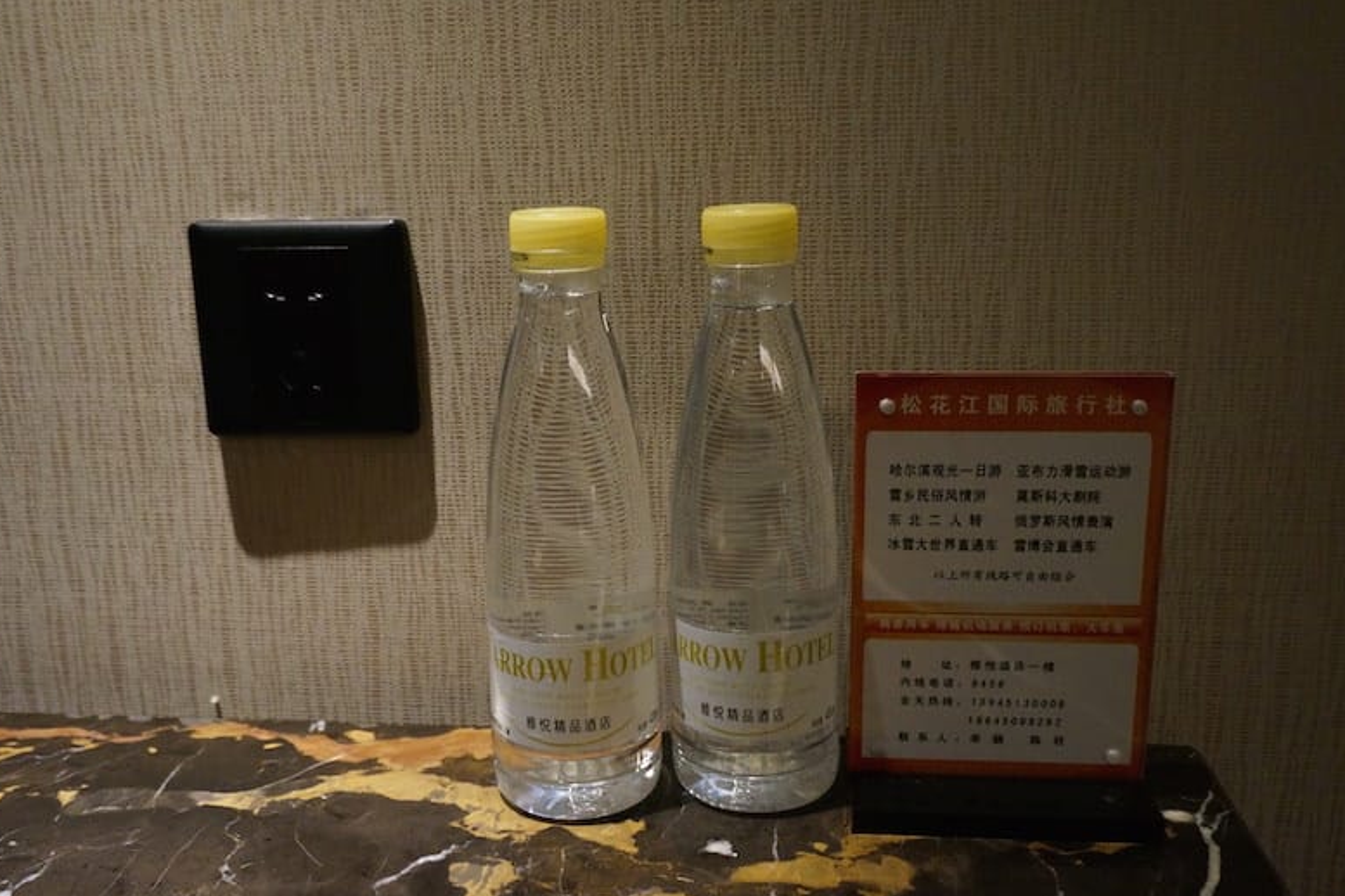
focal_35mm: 36
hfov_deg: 53.8
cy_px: 457
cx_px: 666
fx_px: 1327
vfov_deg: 37.3
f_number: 4
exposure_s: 1/100
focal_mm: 23
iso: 3200
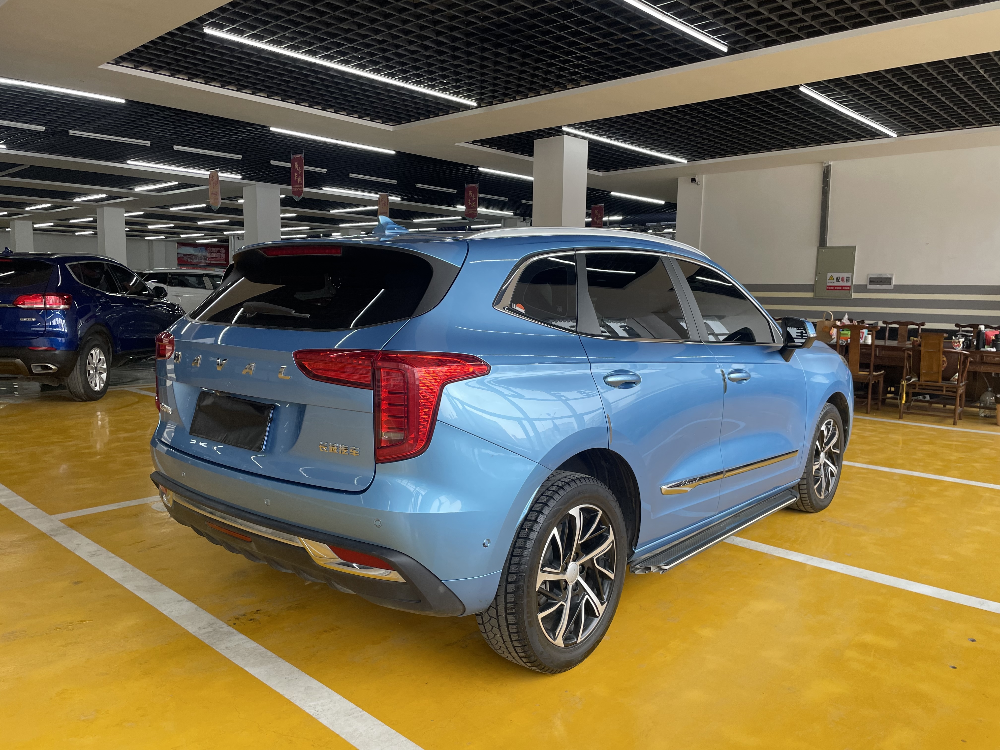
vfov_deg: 53.1
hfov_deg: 67.3
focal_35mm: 26
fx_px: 751
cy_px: 375
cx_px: 500
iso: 80
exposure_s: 1/121
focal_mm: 4.2
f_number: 1.6
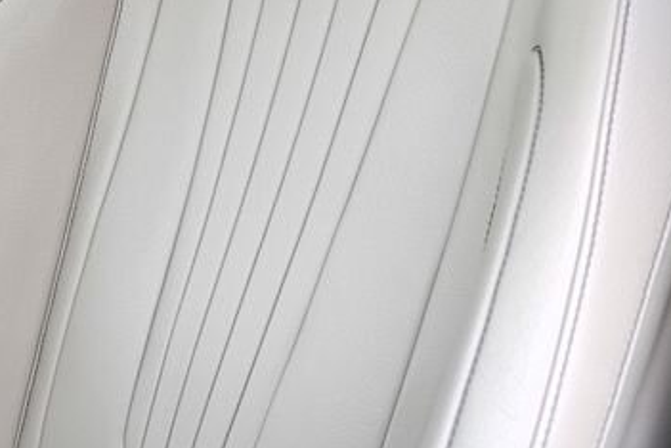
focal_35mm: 70
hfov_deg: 28.3
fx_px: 1305
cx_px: 147
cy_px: -120
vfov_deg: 18.3
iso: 100
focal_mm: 24
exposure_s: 1/80
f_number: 4.5
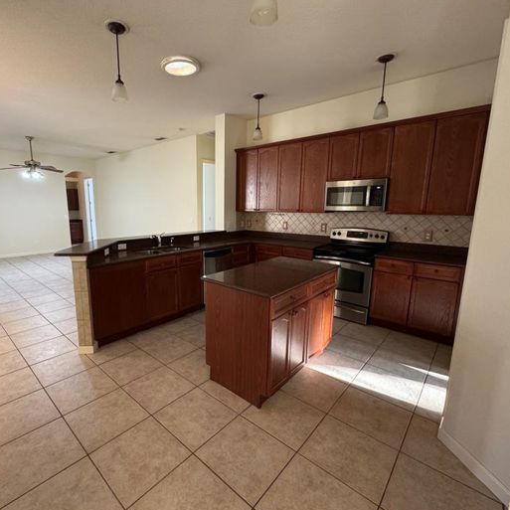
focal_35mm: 17
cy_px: 255
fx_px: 283
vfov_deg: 84.0
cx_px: 215
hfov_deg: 83.3
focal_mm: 2.22
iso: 500
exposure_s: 1/60
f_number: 2.2
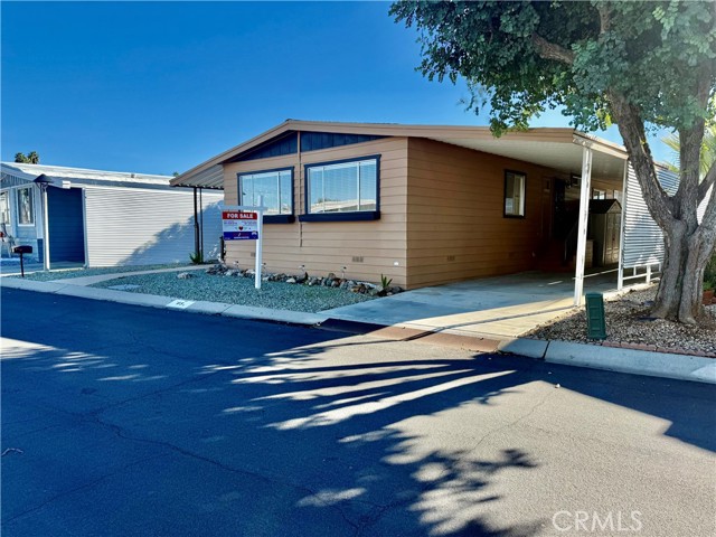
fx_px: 496
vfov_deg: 56.8
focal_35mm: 24
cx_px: 358
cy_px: 268
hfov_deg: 71.6
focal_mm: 6.76
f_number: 1.78
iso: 80
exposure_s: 1/1901
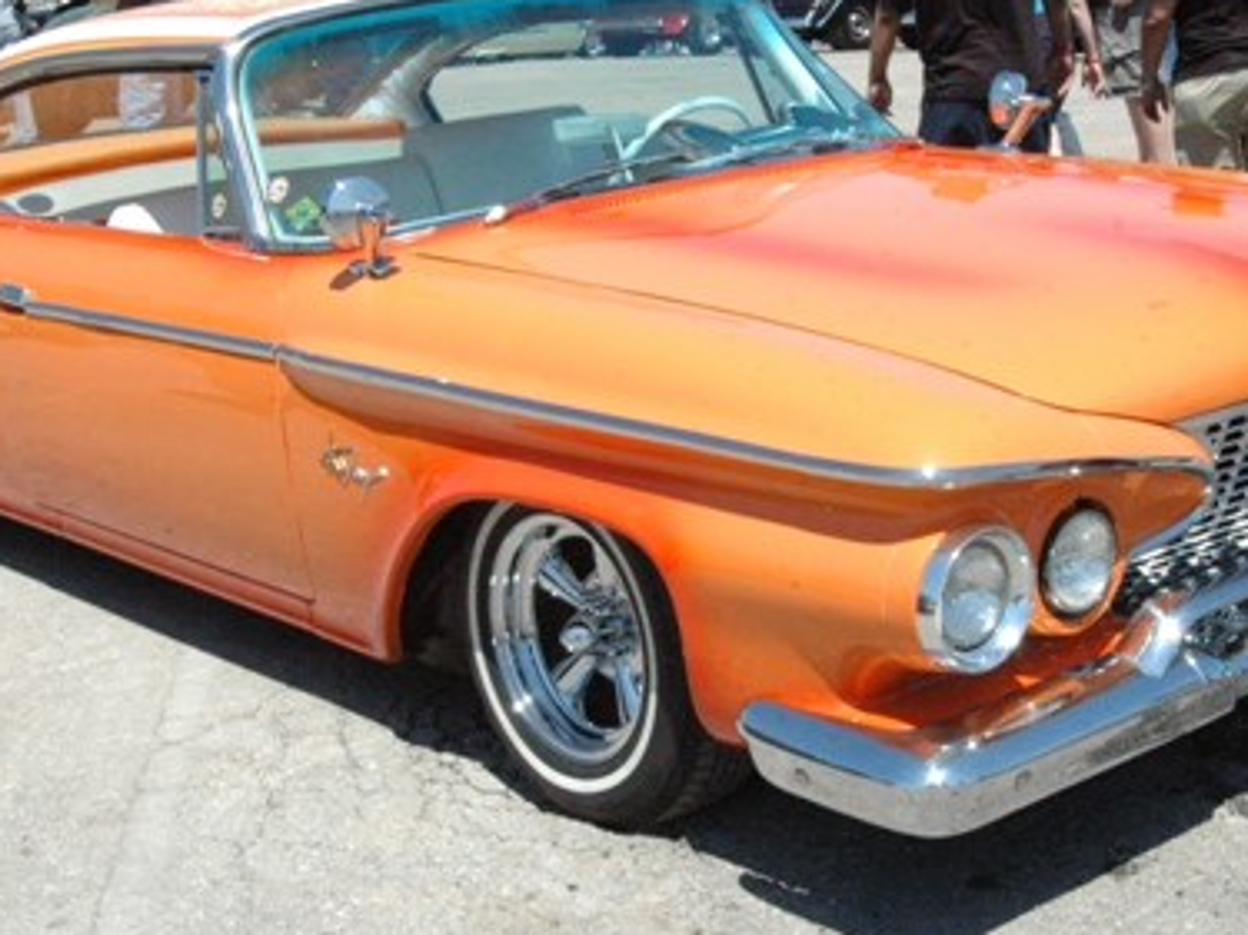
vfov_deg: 24.4
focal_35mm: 60
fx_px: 2162
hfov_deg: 32.2
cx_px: 646
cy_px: 469
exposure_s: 1/400
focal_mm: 24
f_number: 20
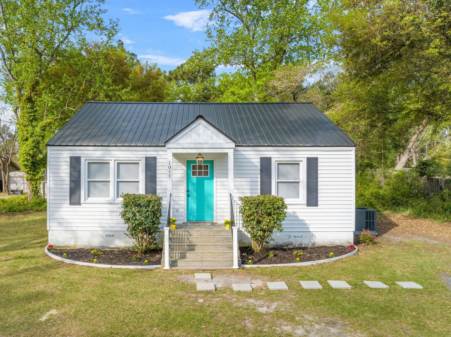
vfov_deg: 49.7
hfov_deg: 63.1
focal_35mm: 28
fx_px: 365
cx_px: 190
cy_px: 173
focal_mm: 12.29
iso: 100
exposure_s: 1/10
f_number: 8
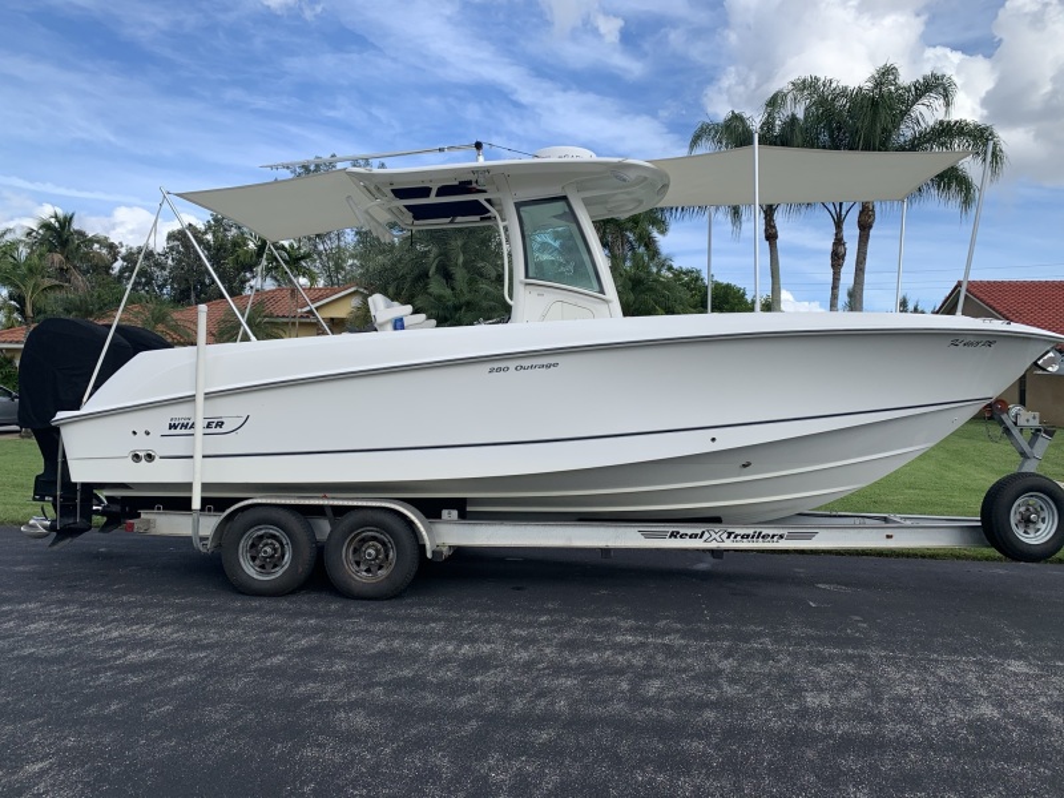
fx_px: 799
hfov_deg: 67.3
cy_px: 399
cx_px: 532
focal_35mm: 26
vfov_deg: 53.1
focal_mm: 4.25
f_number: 1.8
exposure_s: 1/1748
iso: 25
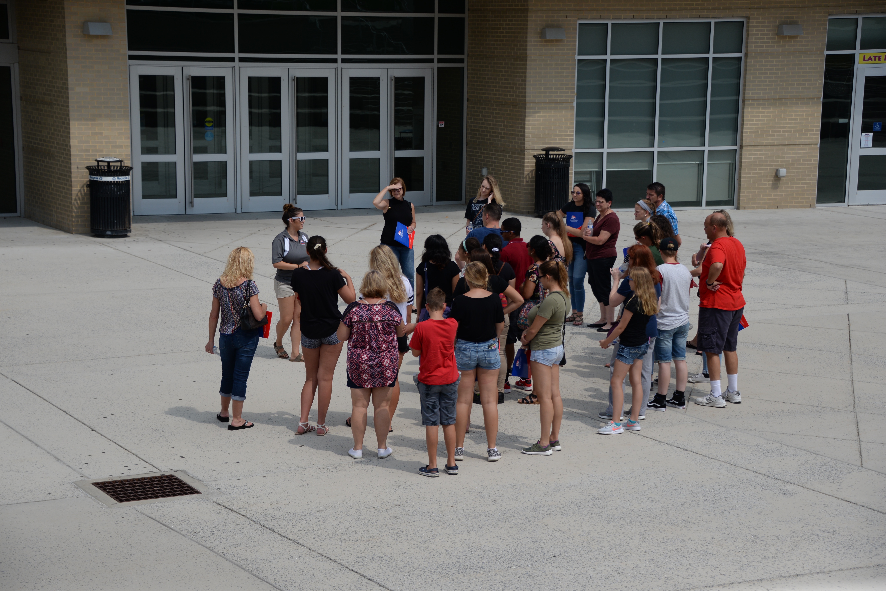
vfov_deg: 16.7
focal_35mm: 82
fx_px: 2019
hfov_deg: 24.8
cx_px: 443
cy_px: 296
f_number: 5
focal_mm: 82
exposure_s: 1/2500
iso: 200
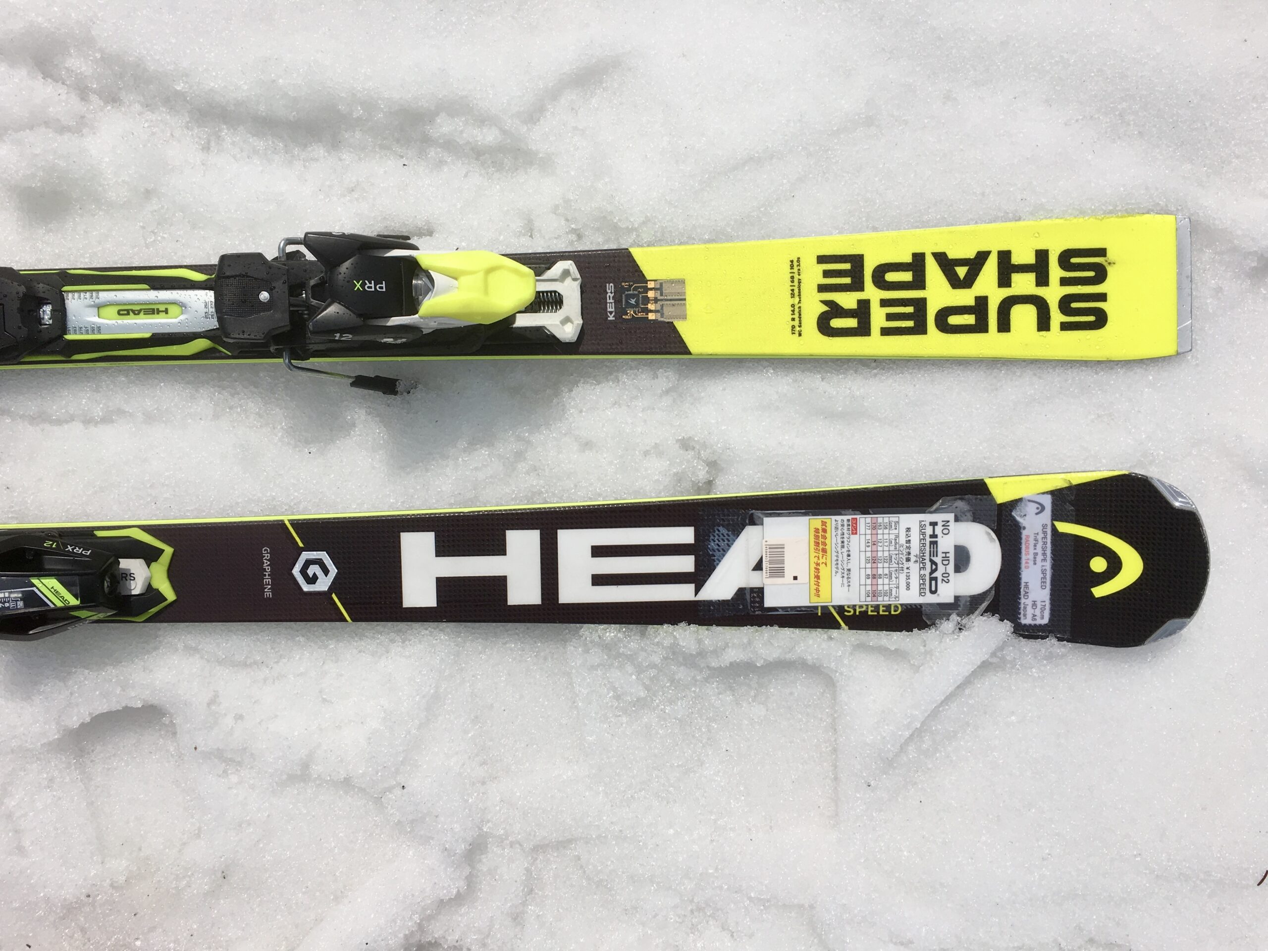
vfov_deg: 48.2
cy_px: 476
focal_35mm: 29
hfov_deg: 61.7
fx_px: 1062
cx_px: 634
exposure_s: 1/4525
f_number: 2.2
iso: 25
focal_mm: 4.15
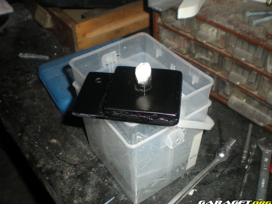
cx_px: 133
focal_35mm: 39
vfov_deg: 36.8
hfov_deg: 47.9
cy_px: 102
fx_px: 306
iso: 64
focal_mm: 6.3
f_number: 3.1
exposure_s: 1/60
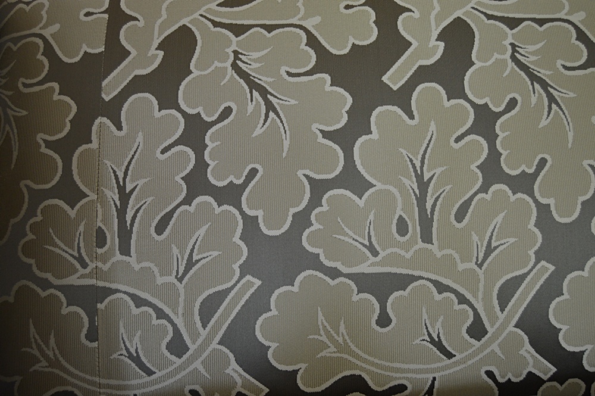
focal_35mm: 39
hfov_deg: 49.6
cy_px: 198
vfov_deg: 34.2
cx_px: 298
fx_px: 644
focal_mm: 26
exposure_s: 1/60
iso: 640
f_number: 4
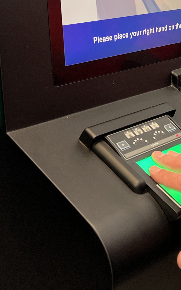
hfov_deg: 17.4
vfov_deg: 27.0
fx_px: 584
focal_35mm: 74
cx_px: 160
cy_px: 39
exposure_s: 1/112
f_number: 1.5
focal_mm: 5.7
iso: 64
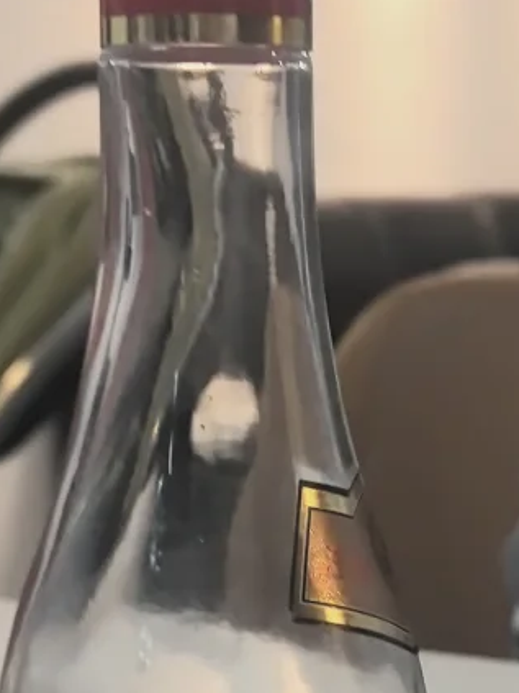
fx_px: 1840
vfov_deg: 20.5
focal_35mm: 92
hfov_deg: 16.0
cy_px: 729
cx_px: 350
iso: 160
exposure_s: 1/100
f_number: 1.8
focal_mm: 5.35
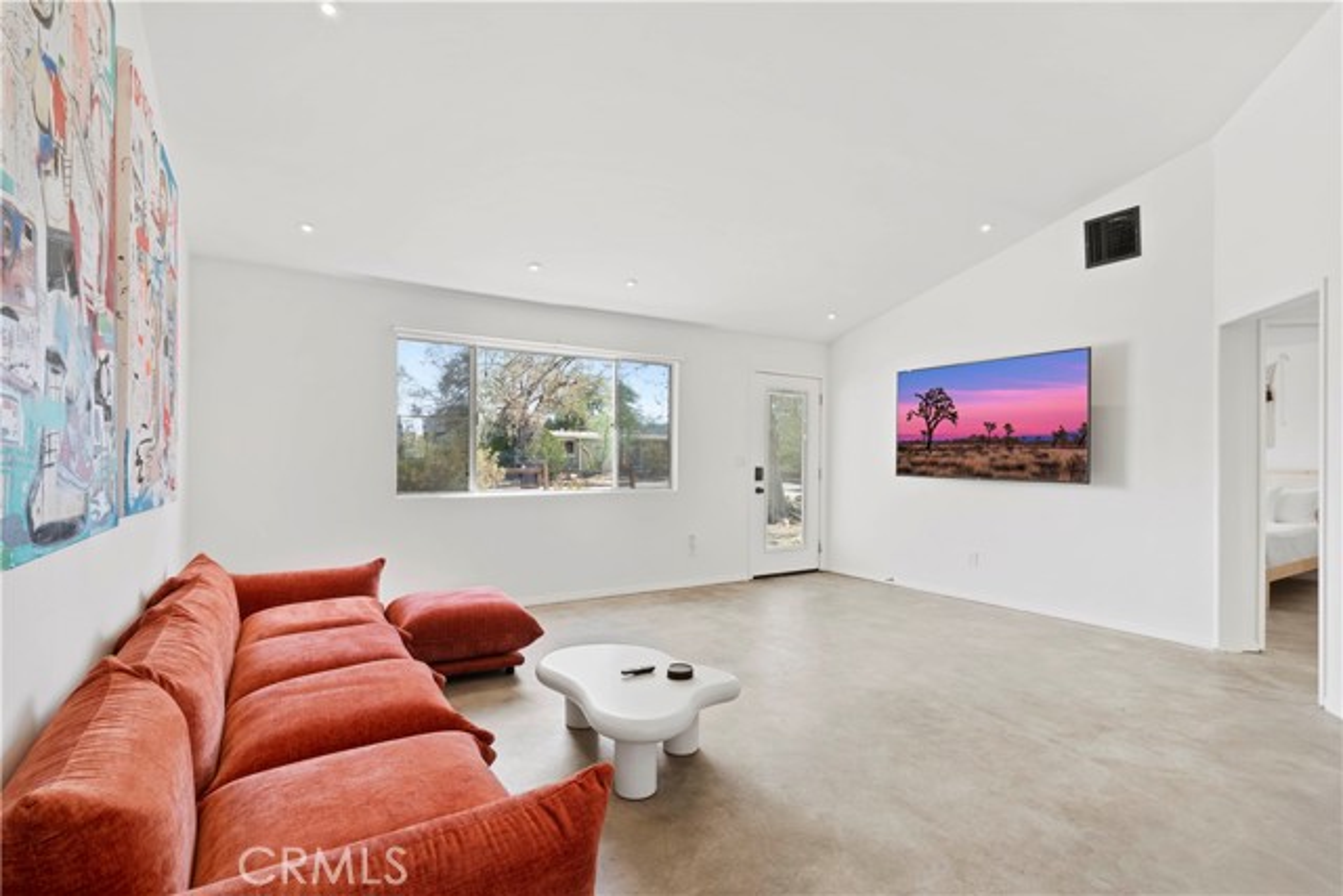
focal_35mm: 18
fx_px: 653
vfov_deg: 68.9
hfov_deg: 91.6
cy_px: 448
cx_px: 672
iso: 400
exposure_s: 1/6
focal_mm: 17.5
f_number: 13
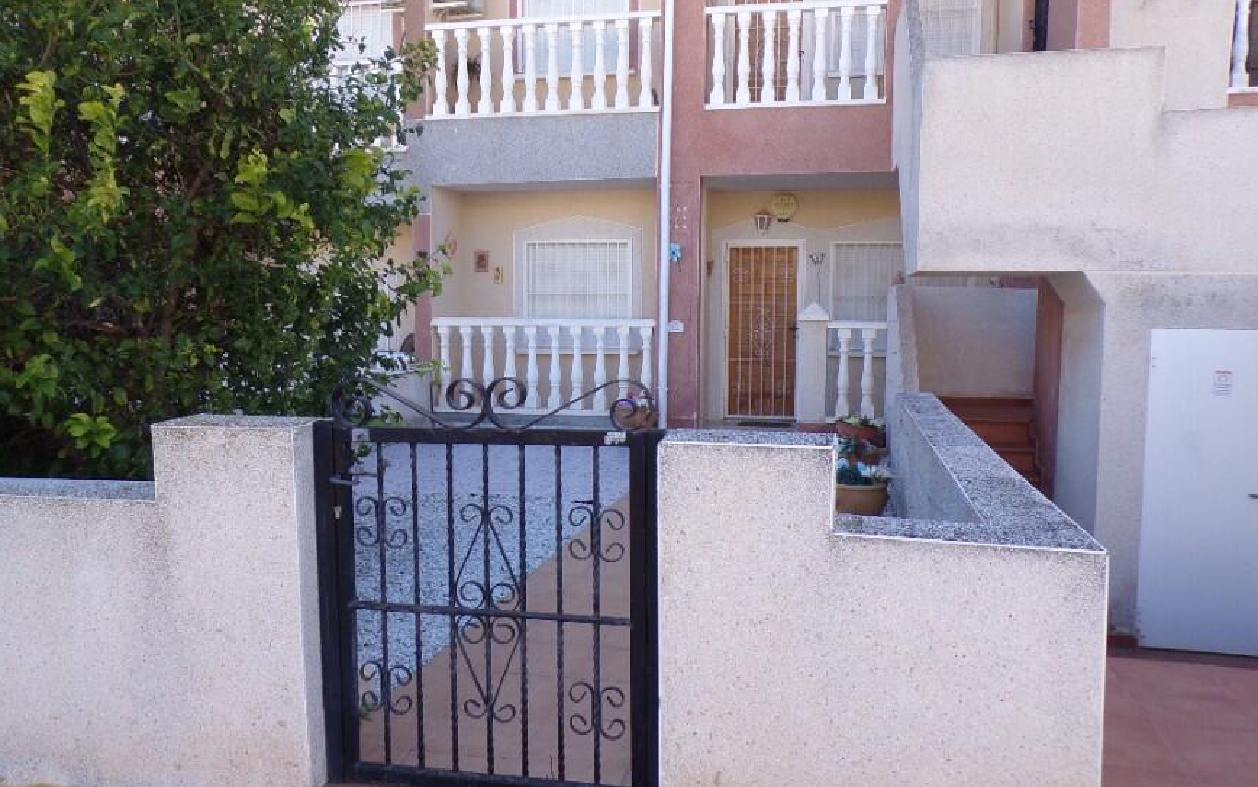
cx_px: 619
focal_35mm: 30
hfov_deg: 62.9
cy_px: 377
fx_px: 1029
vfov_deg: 41.9
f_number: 4.3
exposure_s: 1/125
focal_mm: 4.3
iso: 80
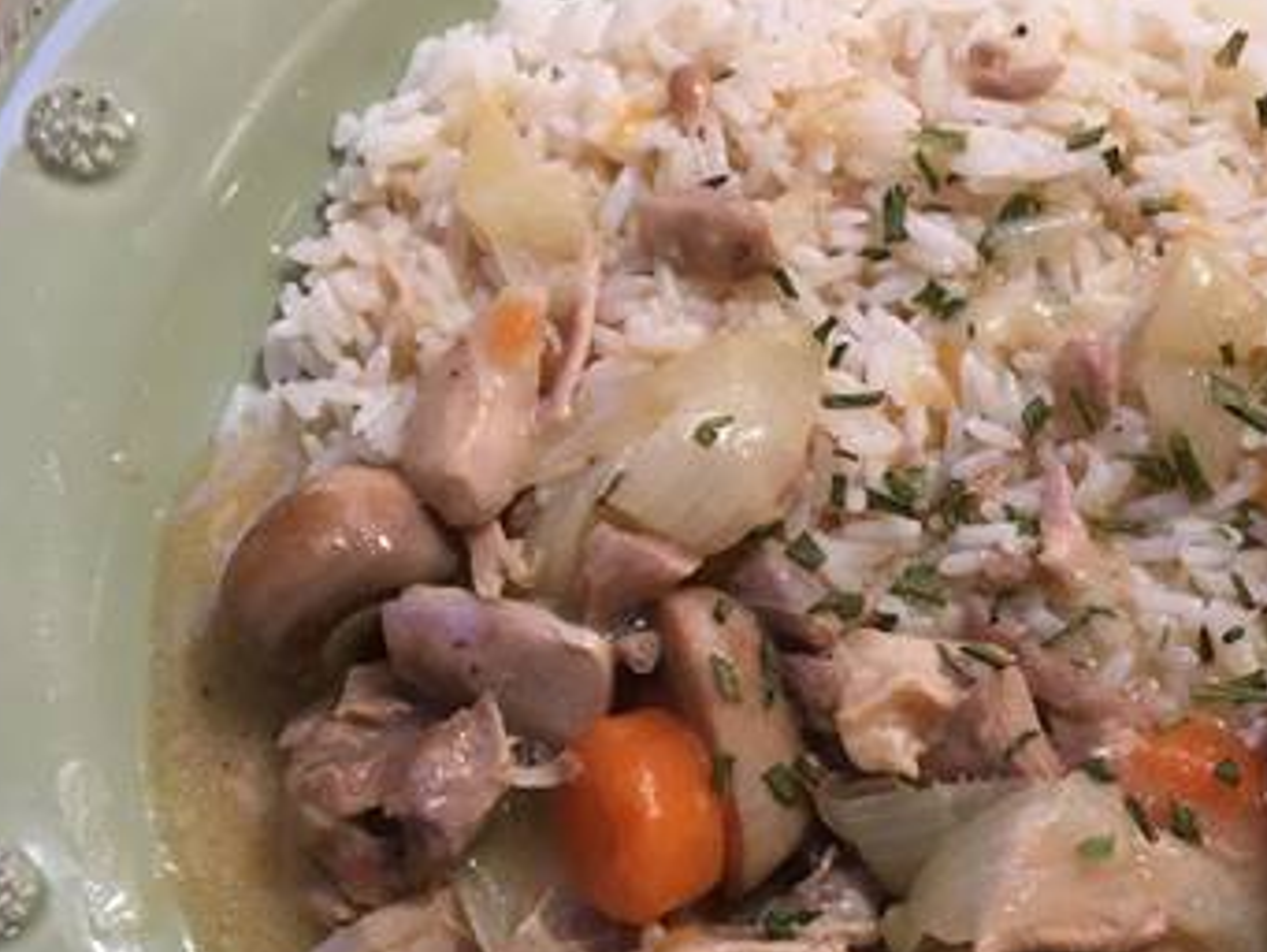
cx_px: 817
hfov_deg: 37.2
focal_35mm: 51
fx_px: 1867
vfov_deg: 28.4
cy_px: 647
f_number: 2.2
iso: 100
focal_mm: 4.15
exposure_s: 1/33
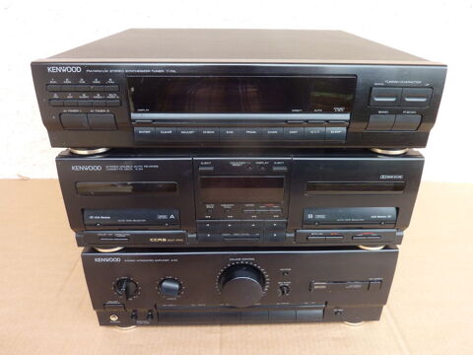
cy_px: 178
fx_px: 342
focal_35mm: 25
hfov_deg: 69.4
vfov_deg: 54.9
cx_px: 236
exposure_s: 1/30
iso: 125
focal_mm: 4.1
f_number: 3.3
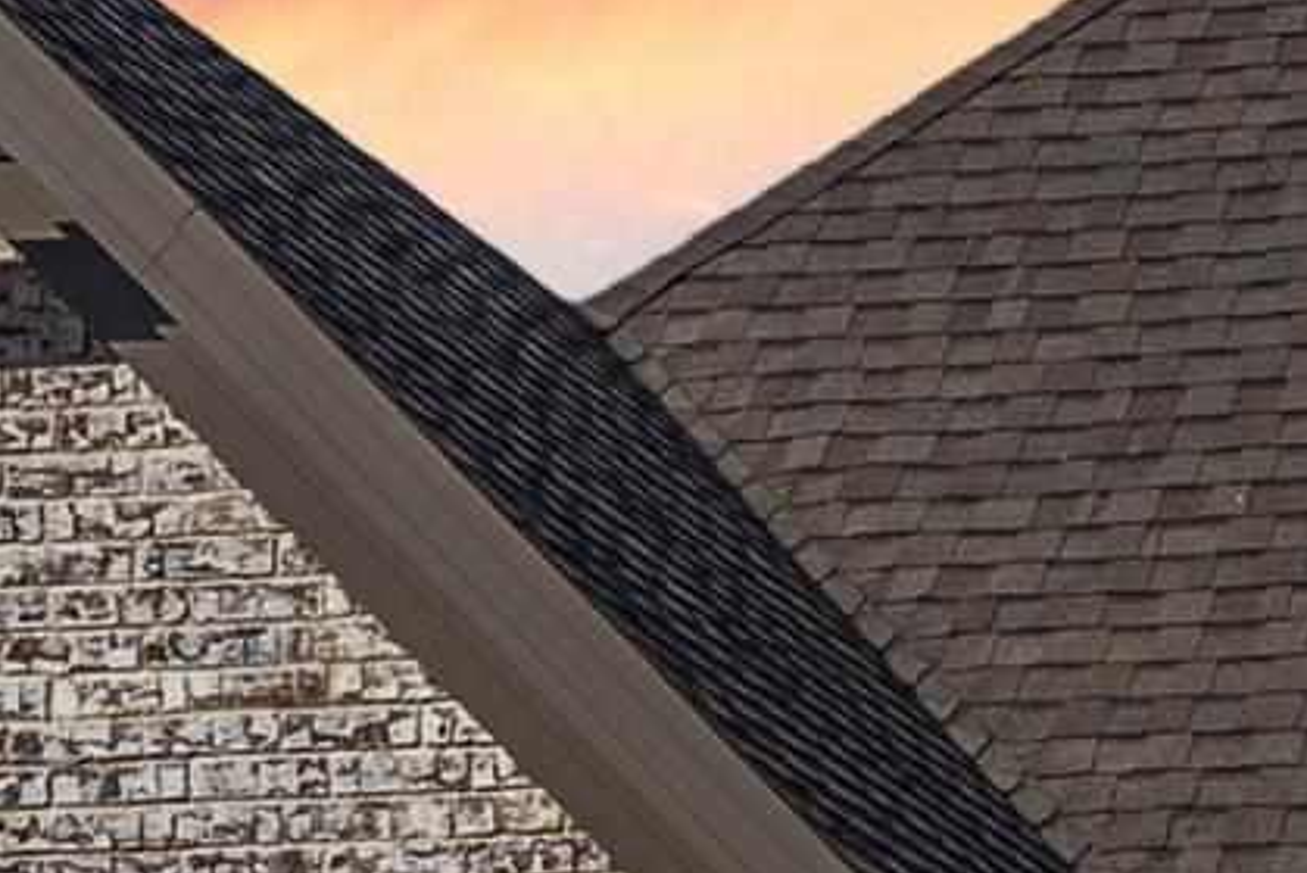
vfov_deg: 6.0
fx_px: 8065
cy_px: 1868
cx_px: 1678
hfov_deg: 9.1
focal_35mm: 222
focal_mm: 31
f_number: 9
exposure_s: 1/100
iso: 250
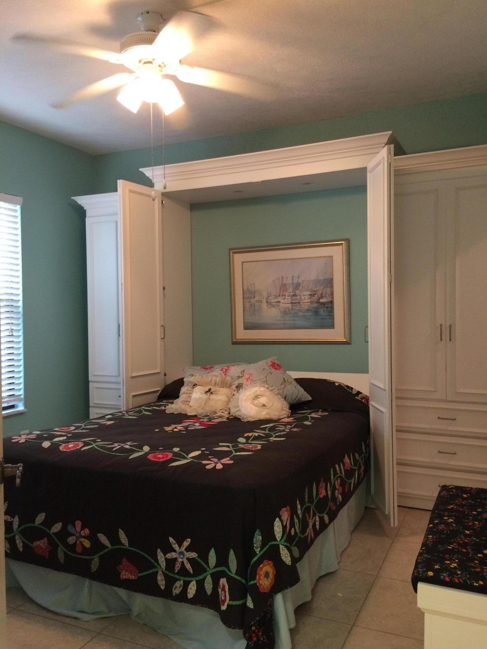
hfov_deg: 48.2
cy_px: 324
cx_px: 244
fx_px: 544
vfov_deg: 61.7
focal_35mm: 29
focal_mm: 4.15
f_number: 2.2
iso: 200
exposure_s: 1/30
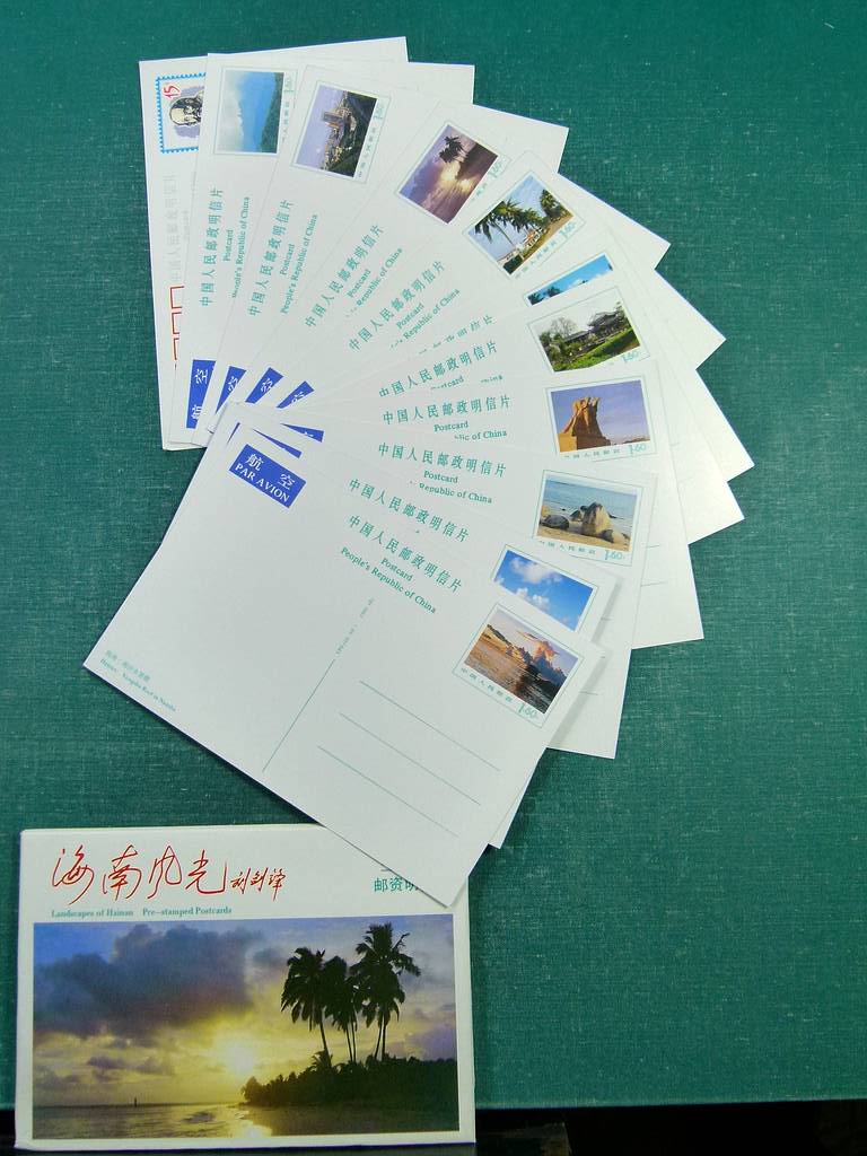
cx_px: 434
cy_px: 578
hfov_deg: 48.2
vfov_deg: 61.7
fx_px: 968
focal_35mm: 29
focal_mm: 5.2
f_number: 4
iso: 160
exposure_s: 1/125
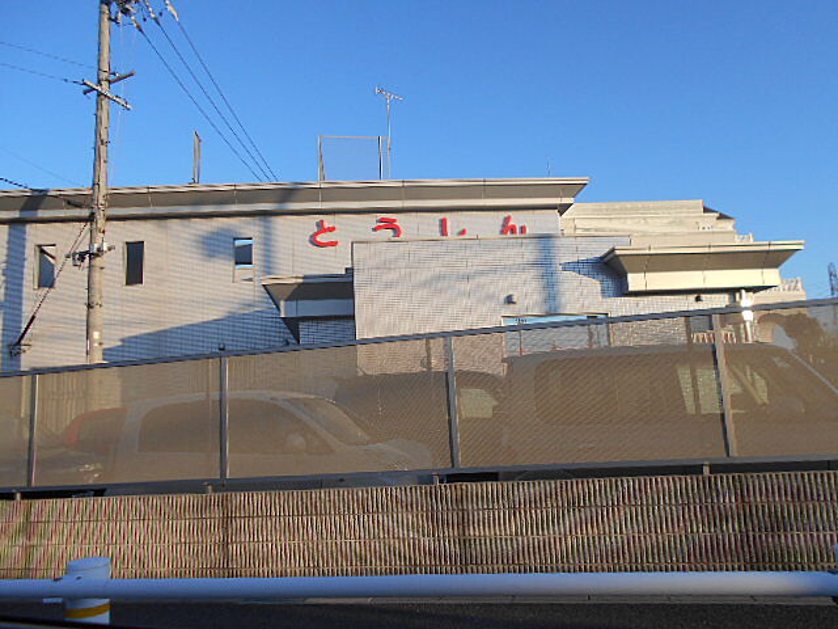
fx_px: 629
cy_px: 314
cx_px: 419
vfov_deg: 53.1
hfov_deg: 67.3
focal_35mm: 26
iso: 80
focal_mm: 4.6
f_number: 3.2
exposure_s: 1/500
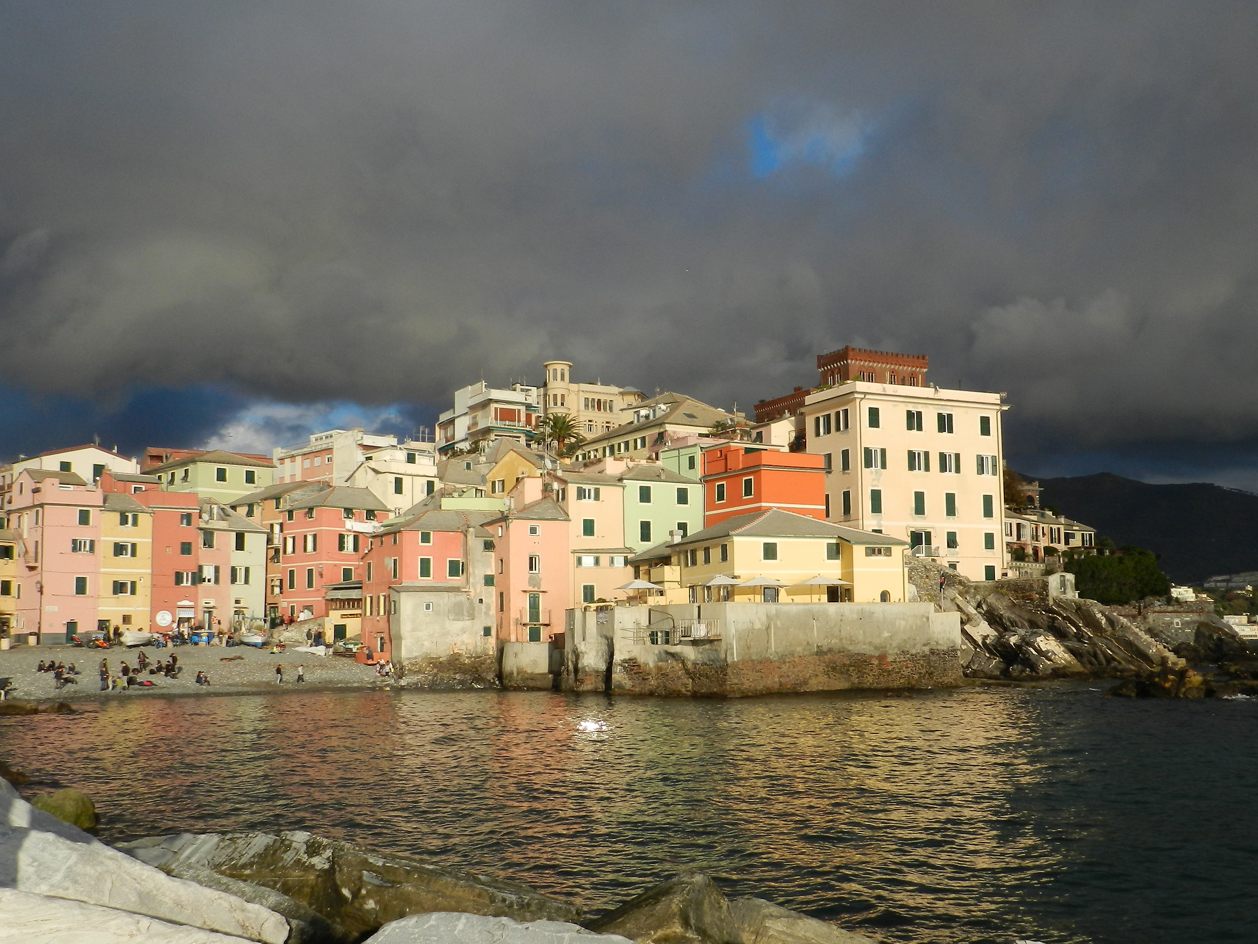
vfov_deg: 39.6
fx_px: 1308
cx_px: 691
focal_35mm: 36
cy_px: 523
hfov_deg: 51.3
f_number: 4.5
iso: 160
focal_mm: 5.6
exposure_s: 1/1250
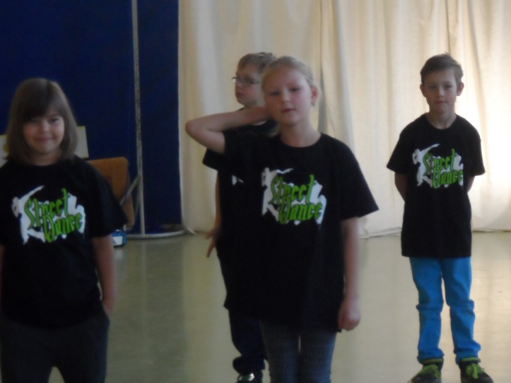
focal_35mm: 153
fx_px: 2258
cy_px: 255
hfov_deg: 12.9
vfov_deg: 9.7
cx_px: 314
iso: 400
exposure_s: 1/60
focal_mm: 19.8
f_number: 5.2
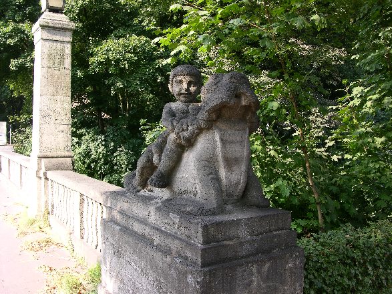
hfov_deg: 52.6
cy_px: 147
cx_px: 196
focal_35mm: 35
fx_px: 396
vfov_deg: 40.7
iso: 50
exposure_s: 1/46
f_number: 5
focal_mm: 8.9
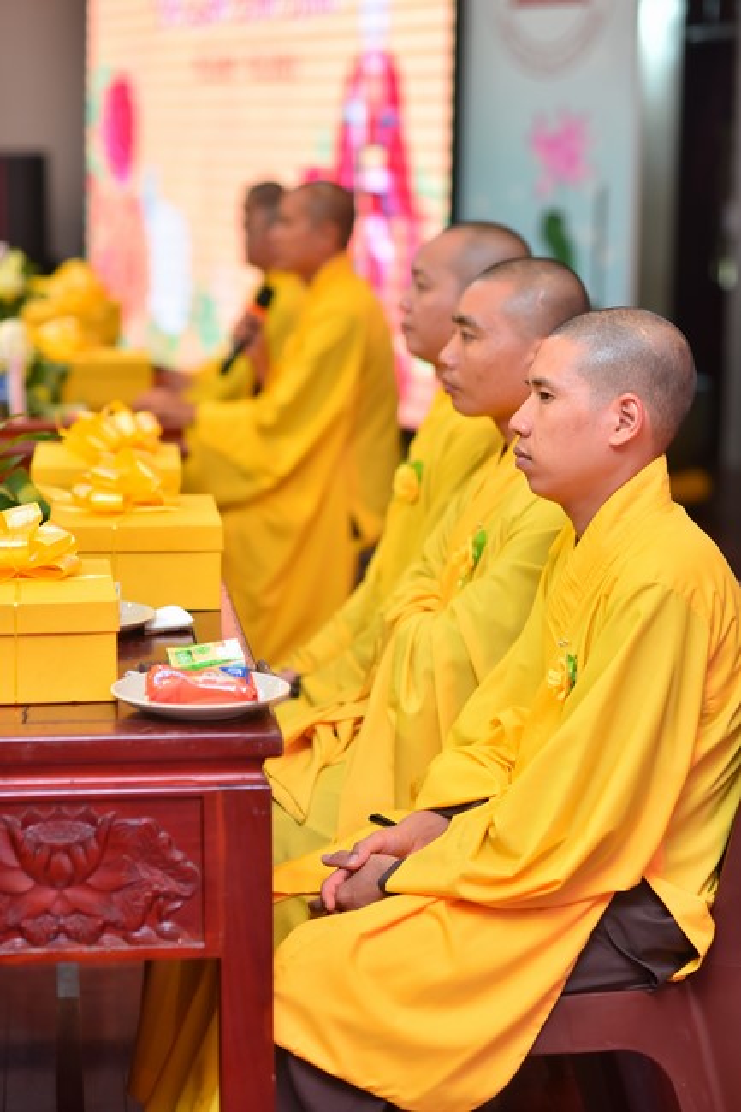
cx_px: 370
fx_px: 2626
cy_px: 556
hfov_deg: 16.1
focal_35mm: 85
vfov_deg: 23.9
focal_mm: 85
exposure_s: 1/160
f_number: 2.8
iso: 500
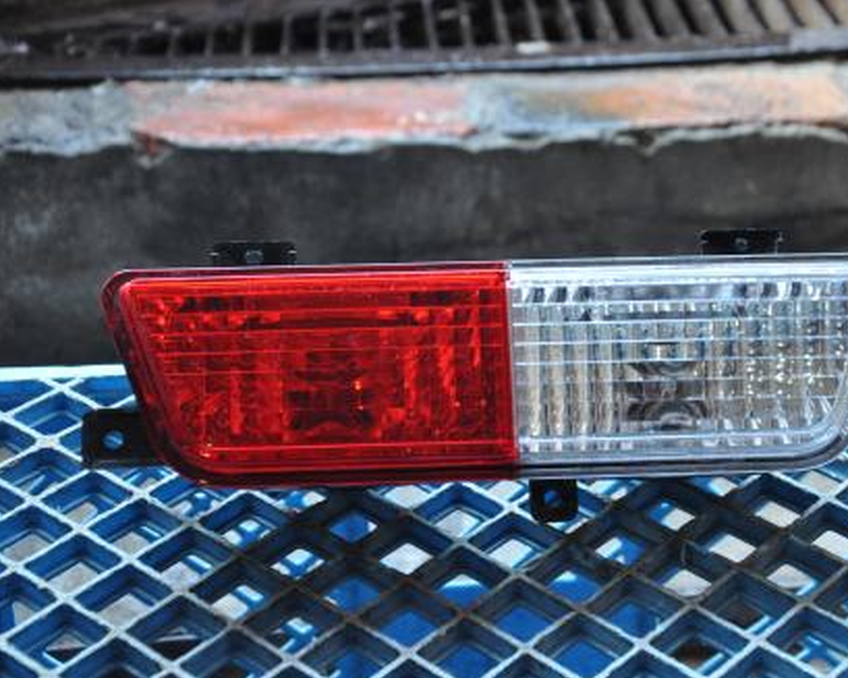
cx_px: 500
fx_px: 2158
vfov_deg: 17.9
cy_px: 340
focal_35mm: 86
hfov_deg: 22.2
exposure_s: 1/20
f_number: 5
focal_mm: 50
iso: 1600
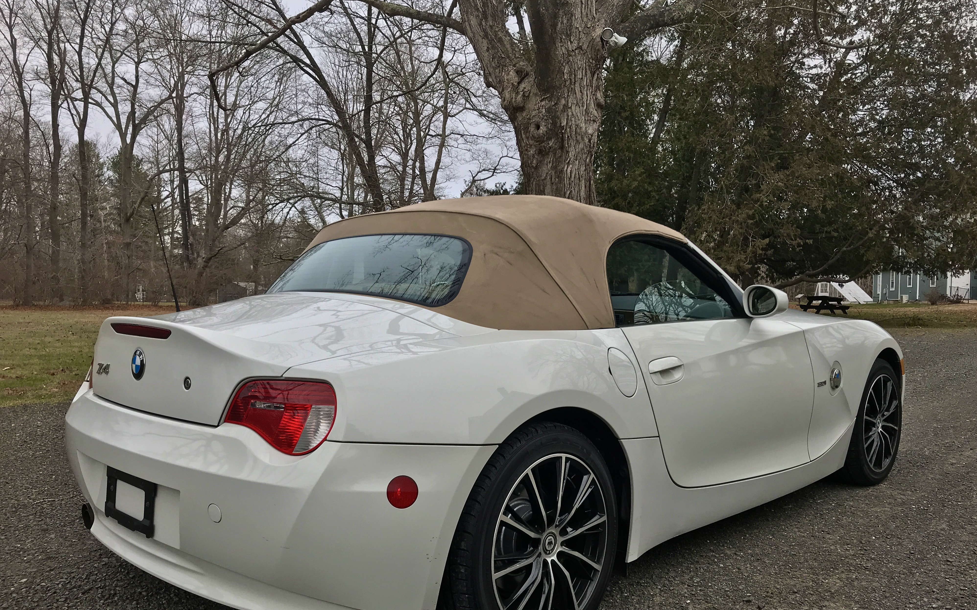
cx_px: 494
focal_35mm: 30
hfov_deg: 62.9
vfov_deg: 41.7
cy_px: 356
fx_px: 799
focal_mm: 3.99
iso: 20
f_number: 1.8
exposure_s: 1/847
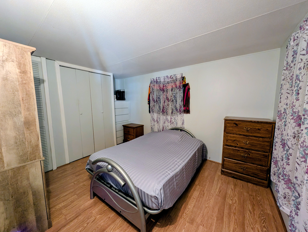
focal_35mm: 12
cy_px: 116
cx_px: 154
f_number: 1.95
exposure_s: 1/24
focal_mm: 2.23
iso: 243
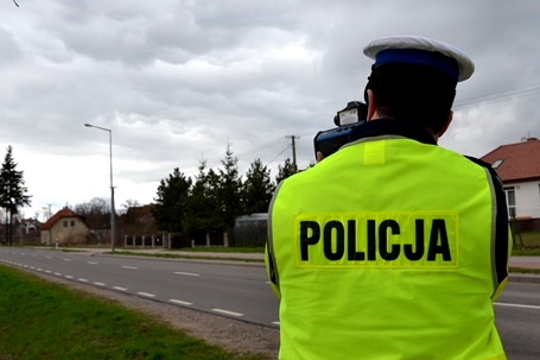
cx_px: 258
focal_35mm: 38
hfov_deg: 50.7
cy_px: 167
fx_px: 570
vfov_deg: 35.0
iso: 100
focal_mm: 18
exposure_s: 1/125
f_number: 5.6
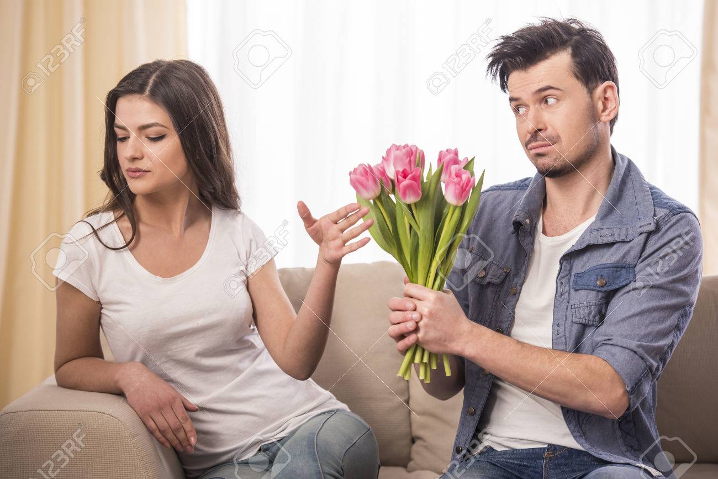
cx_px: 359
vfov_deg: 11.2
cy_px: 240
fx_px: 2433
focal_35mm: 122
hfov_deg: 16.8
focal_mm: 122
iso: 320
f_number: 3.5
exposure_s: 1/100
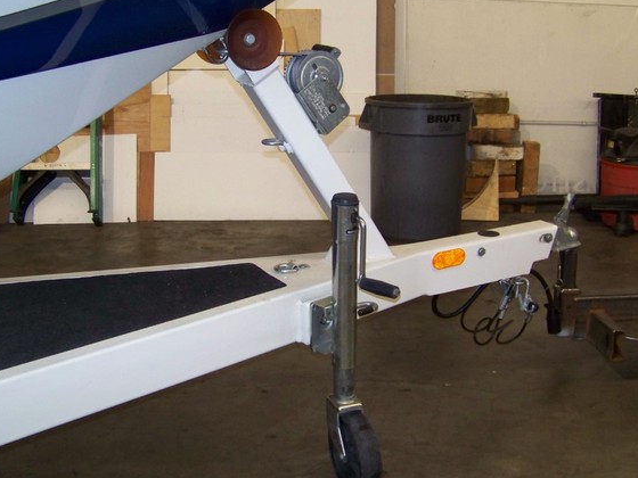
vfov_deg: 32.2
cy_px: 232
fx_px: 829
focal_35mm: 45
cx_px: 346
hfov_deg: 42.0
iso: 200
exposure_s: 1/30
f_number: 2.8
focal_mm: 5.85
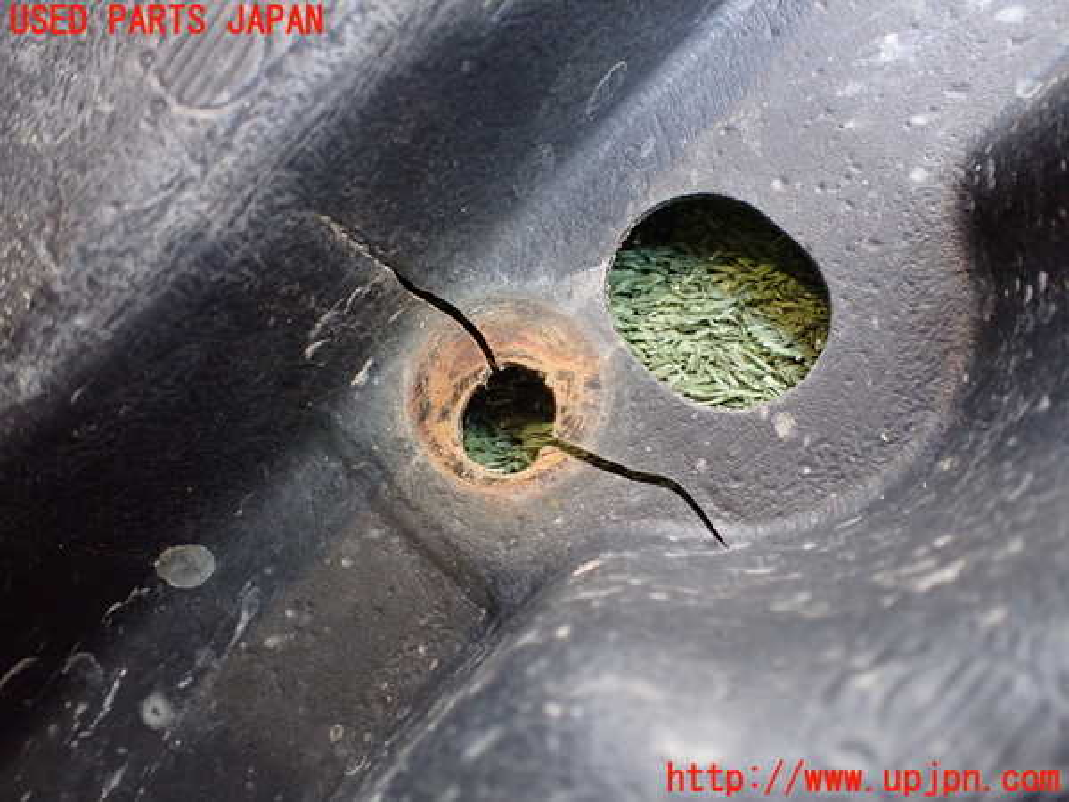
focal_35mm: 30
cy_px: 401
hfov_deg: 60.0
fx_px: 926
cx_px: 534
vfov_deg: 46.8
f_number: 2.3
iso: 800
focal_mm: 5.4
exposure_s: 1/100
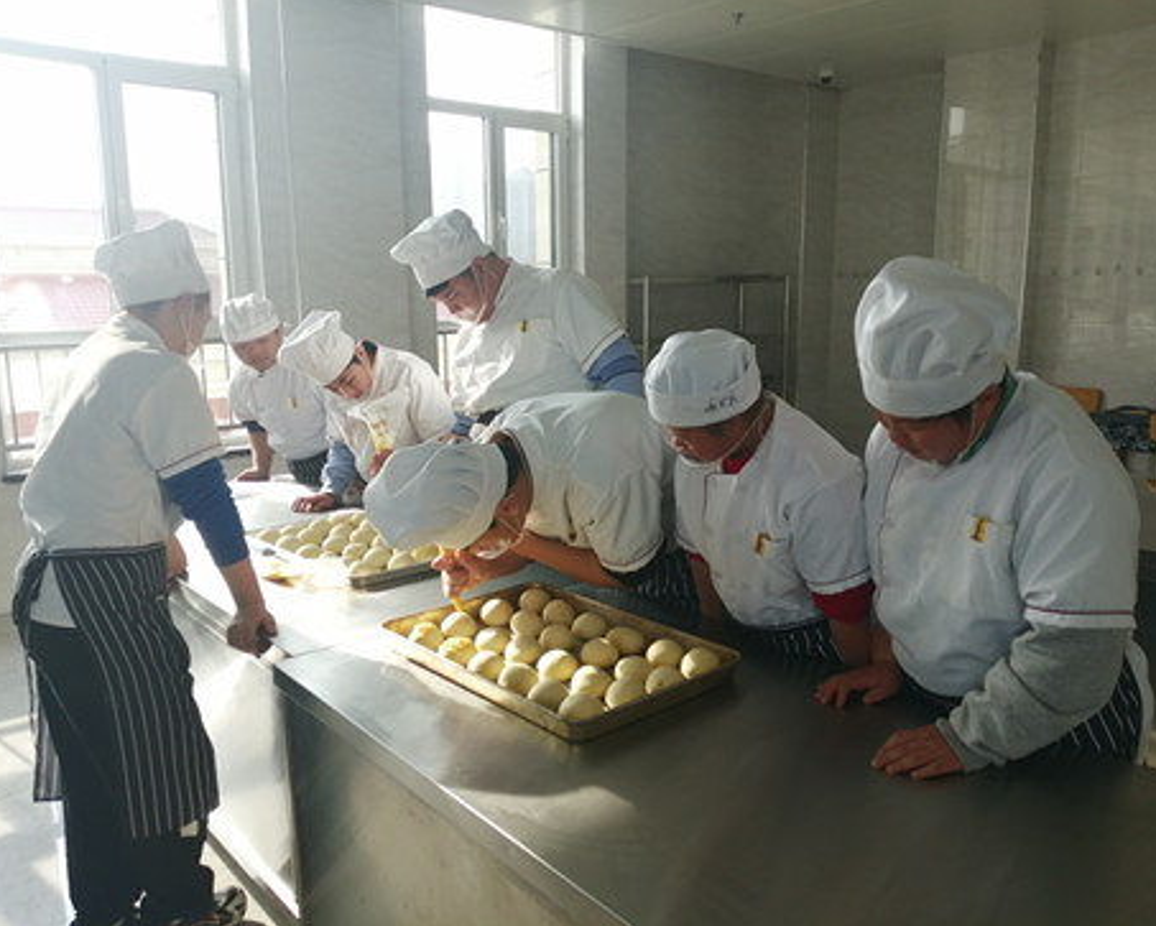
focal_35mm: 28
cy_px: 468
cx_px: 584
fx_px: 959
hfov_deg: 62.2
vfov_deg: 51.6
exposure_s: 1/146
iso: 50
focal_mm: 3.6
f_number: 1.8
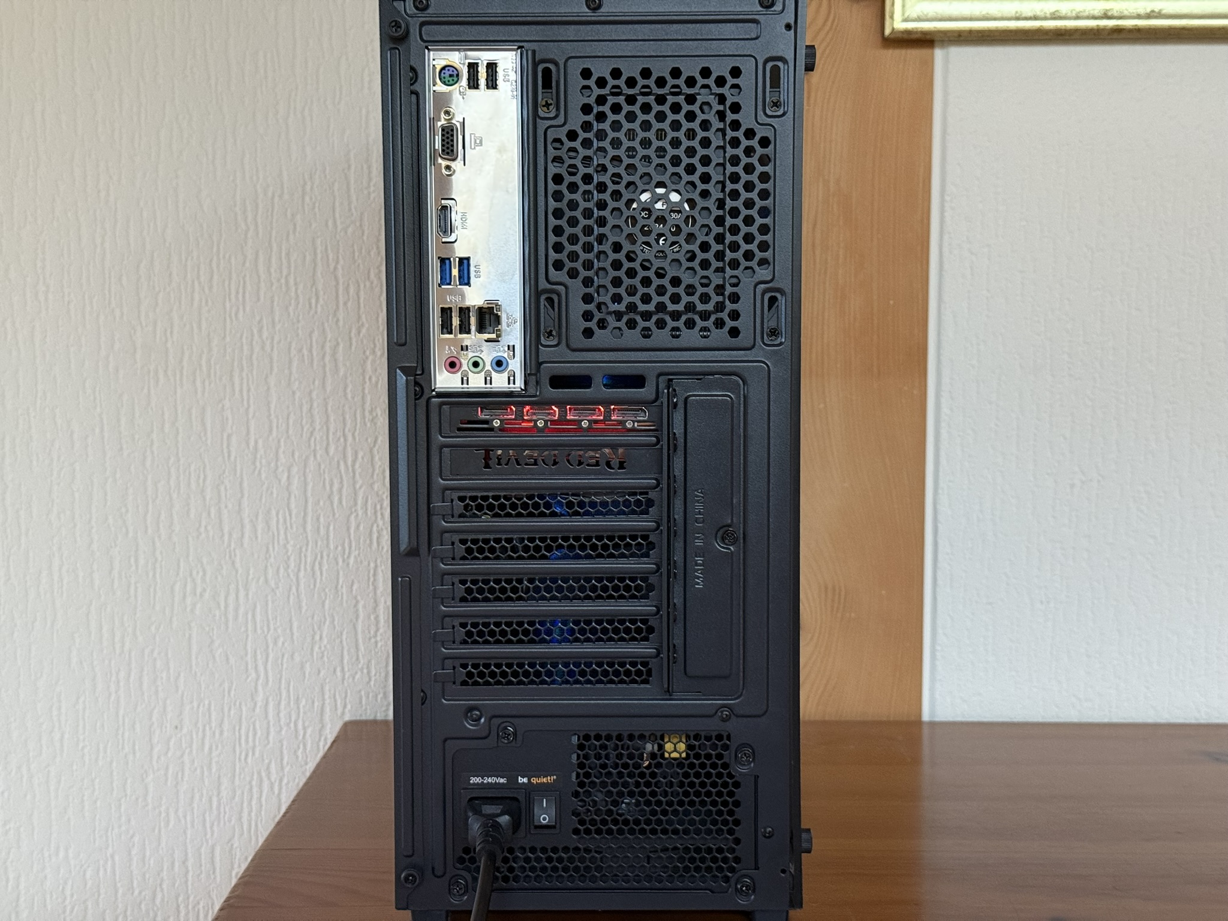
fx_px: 1703
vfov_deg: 30.3
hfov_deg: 39.7
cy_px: 460
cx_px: 614
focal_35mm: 48
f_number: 1.78
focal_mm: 6.76
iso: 250
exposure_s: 1/53
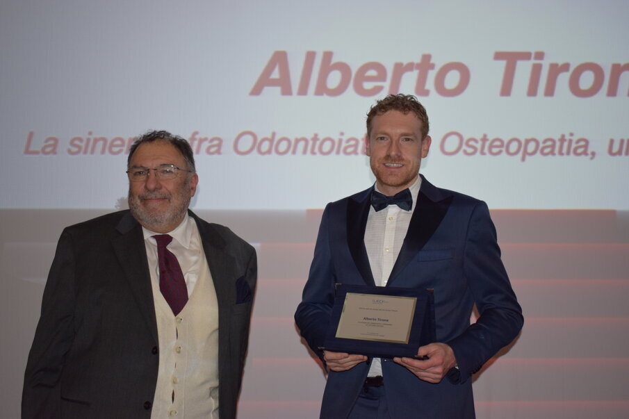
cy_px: 210
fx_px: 891
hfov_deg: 38.9
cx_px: 314
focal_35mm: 51
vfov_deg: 26.5
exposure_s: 1/80
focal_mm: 34
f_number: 4.5
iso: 800
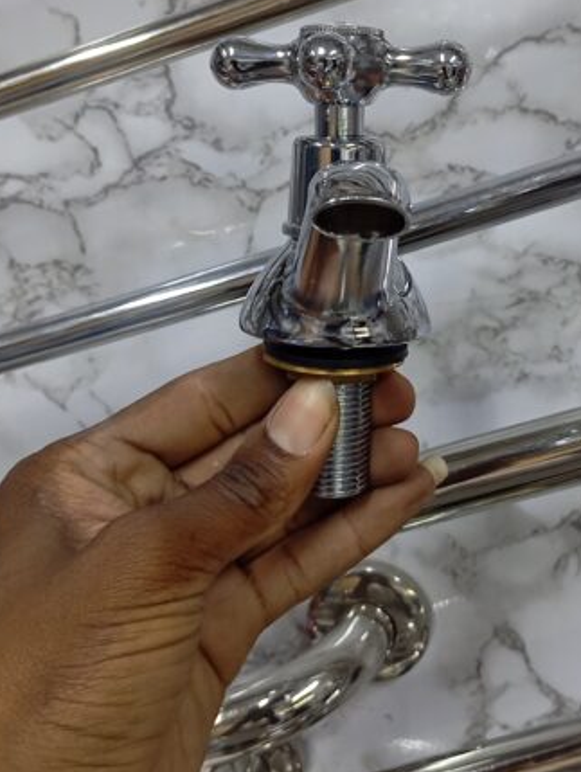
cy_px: 256
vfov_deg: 36.4
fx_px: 1161
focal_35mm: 52
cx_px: 412
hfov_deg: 27.8
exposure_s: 1/50
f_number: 1.8
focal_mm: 4.22
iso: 389
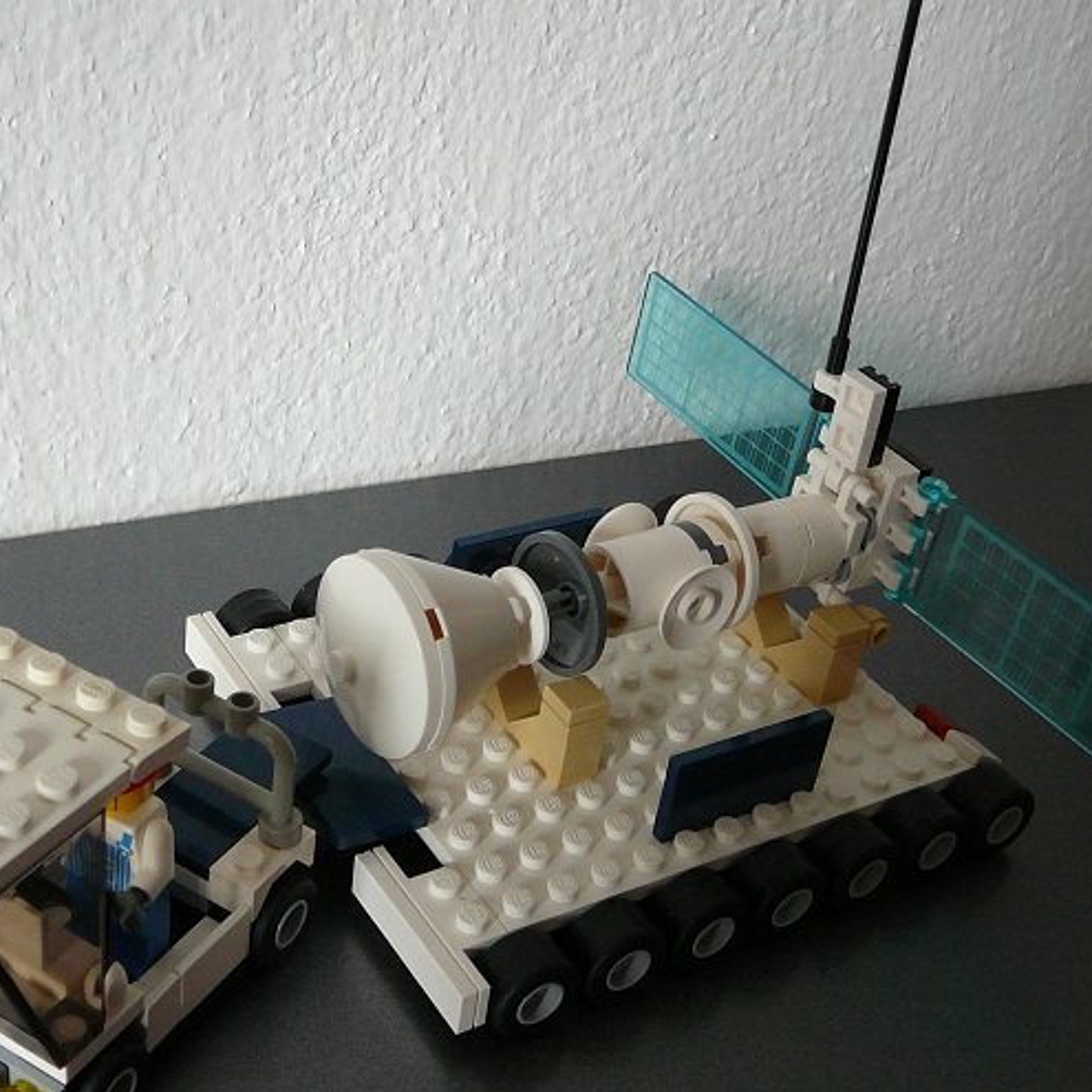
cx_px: 437
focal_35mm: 48
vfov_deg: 35.3
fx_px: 1713
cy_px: 582
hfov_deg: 35.2
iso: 200
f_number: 2.8
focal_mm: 5.2
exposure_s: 1/25
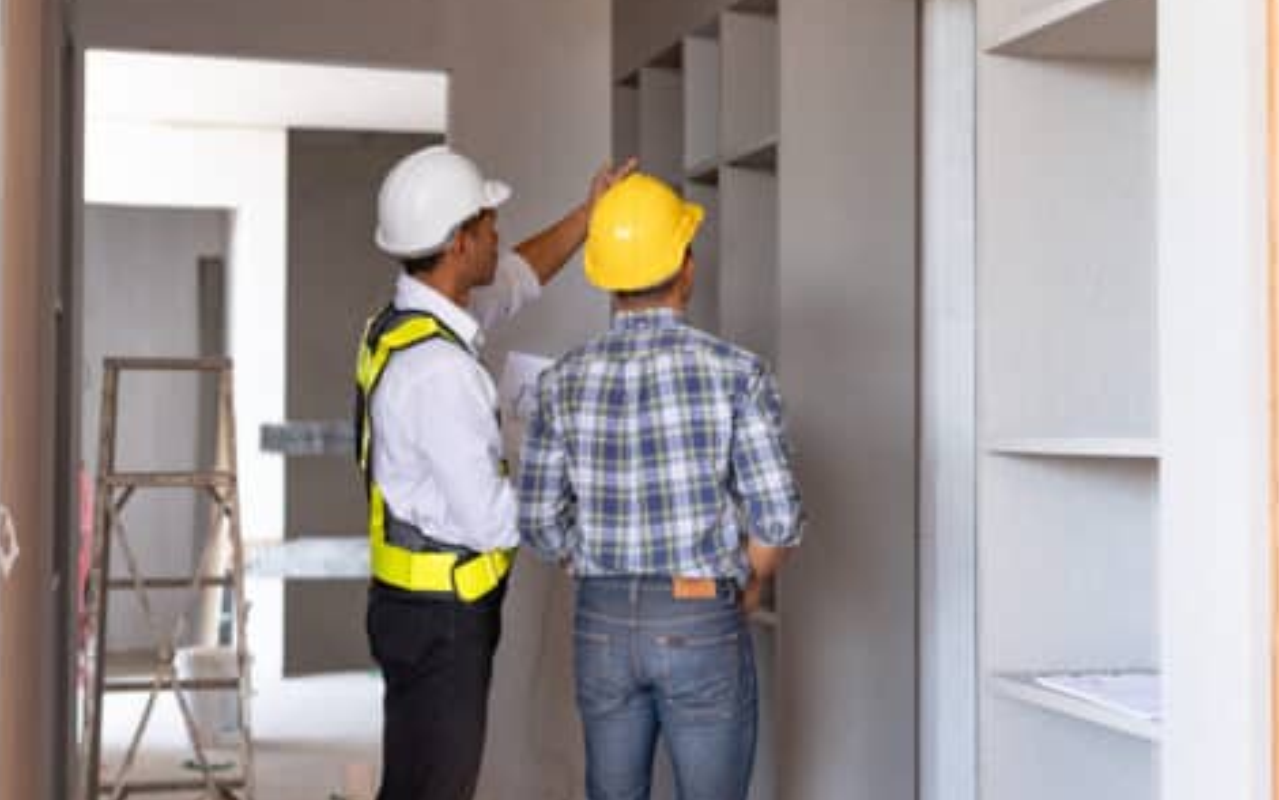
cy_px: 373
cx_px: 629
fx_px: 1813
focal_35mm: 52
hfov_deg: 38.9
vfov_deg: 24.9
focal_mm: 50
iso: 160
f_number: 2.8
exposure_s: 1/125
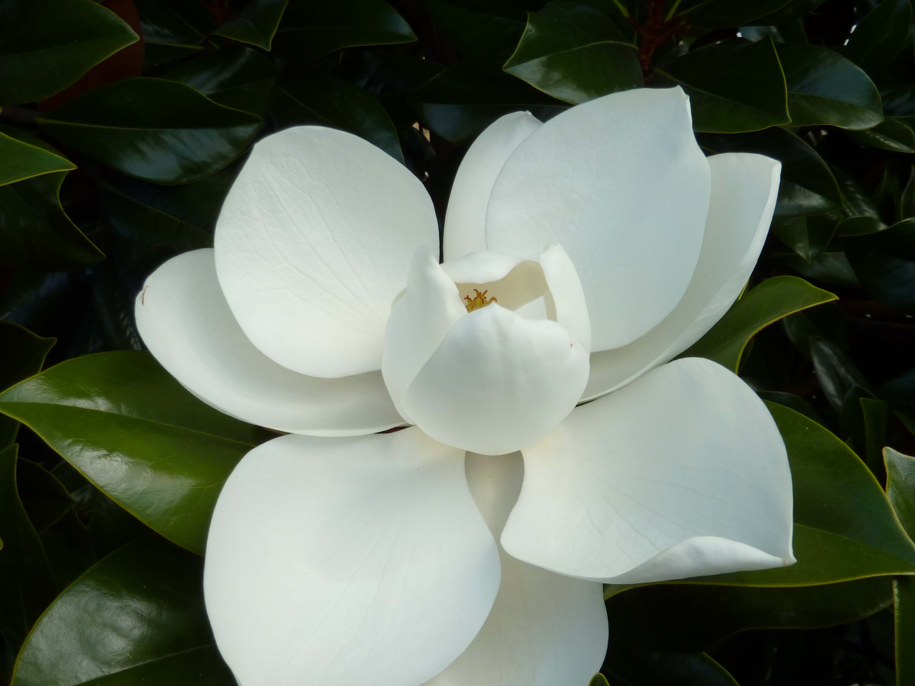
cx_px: 469
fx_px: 793
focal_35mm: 30
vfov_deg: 46.7
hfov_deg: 60.0
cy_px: 385
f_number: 3.3
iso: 80
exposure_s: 1/500
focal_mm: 4.1
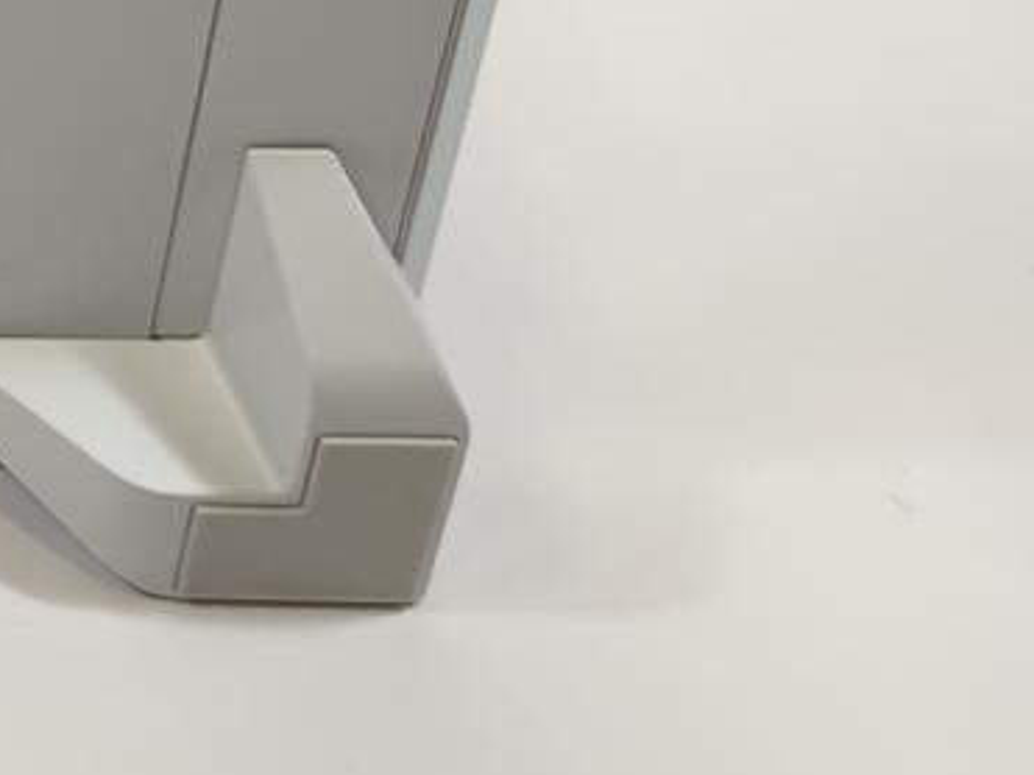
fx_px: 3016
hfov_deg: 15.6
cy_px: -537
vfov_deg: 13.4
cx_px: -1020
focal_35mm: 101
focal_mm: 6.78
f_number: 1.85
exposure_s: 1/100
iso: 74
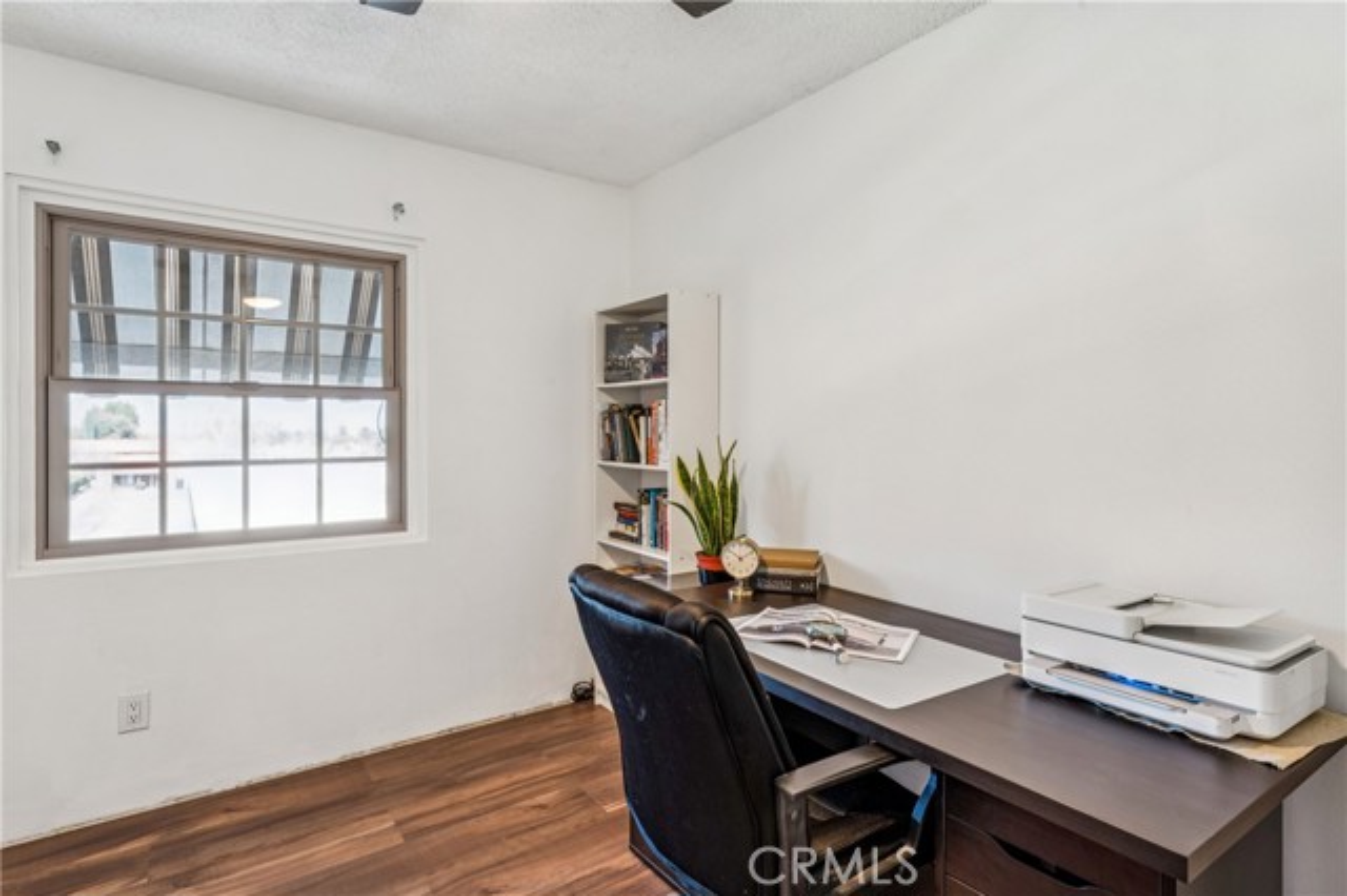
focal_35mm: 18
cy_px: 448
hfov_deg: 89.7
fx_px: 677
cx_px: 674
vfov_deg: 67.0
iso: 100
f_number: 13
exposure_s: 1.3
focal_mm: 18.1
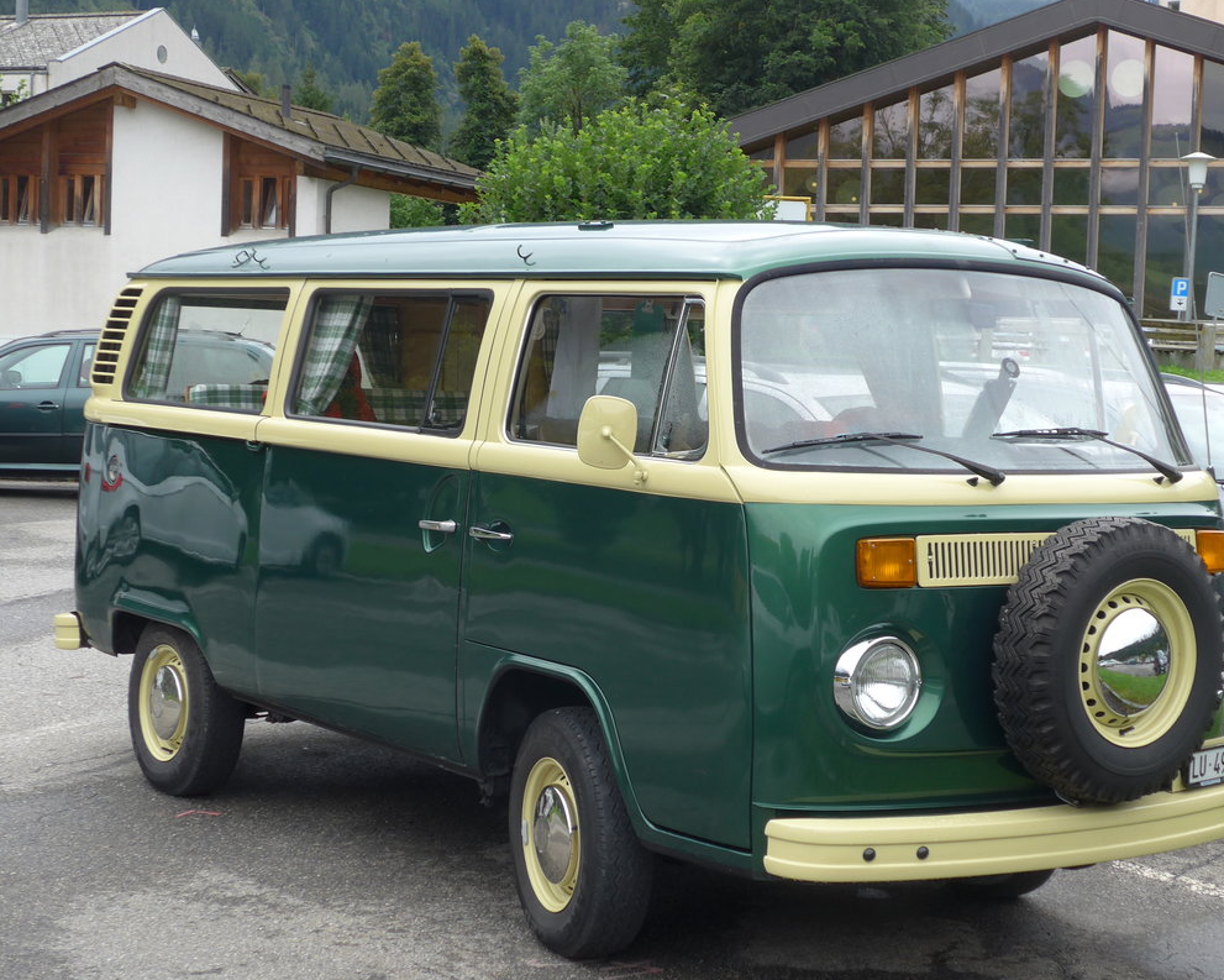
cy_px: 522
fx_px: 2355
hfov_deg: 29.1
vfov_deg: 23.5
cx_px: 672
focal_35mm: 65
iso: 80
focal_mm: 11.3
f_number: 3.4
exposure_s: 1/320
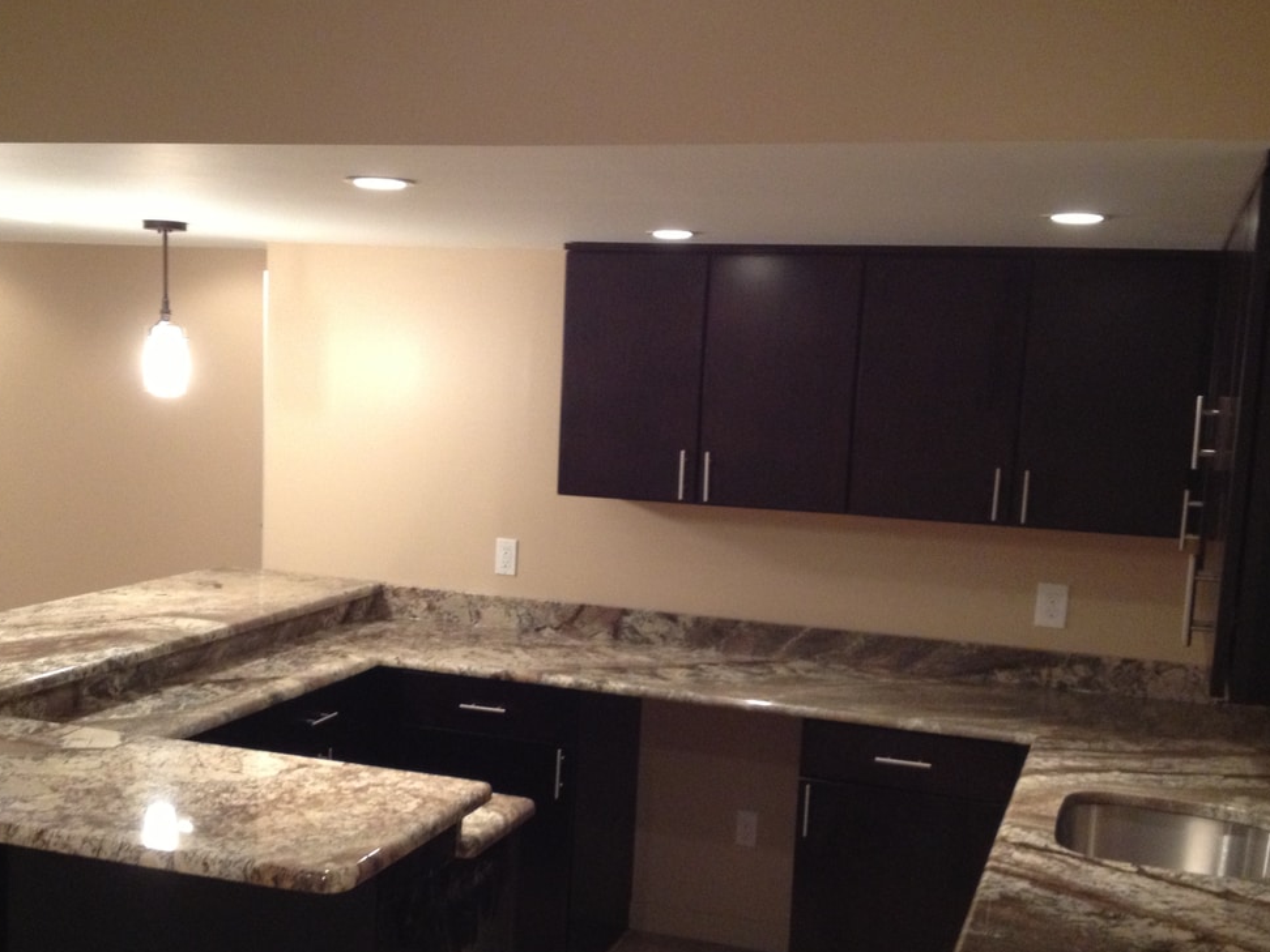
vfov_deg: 30.1
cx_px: 538
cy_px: 601
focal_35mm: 48
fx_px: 1761
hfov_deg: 39.6
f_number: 2.4
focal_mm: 4.28
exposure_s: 1/20
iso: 250
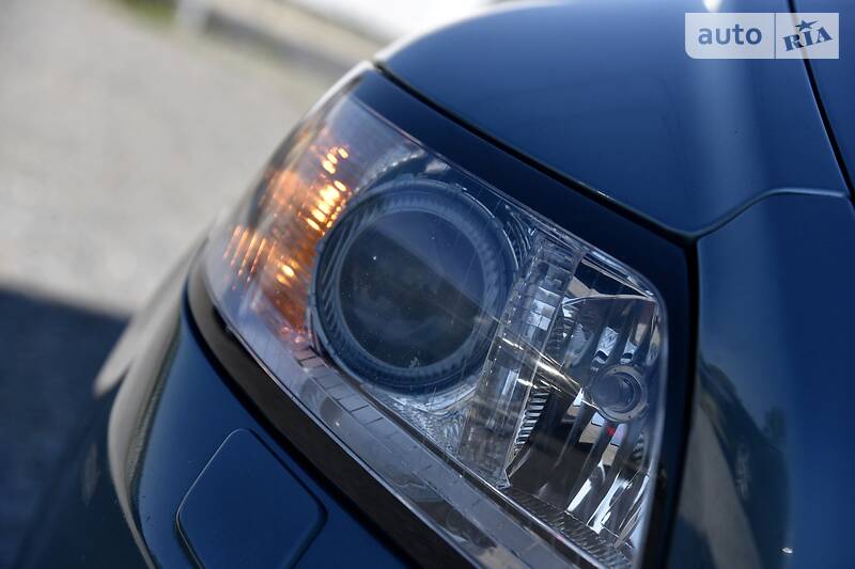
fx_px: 2493
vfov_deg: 13.0
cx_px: 428
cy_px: 284
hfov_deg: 19.5
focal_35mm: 105
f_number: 6.3
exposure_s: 1/640
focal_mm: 105
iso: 200
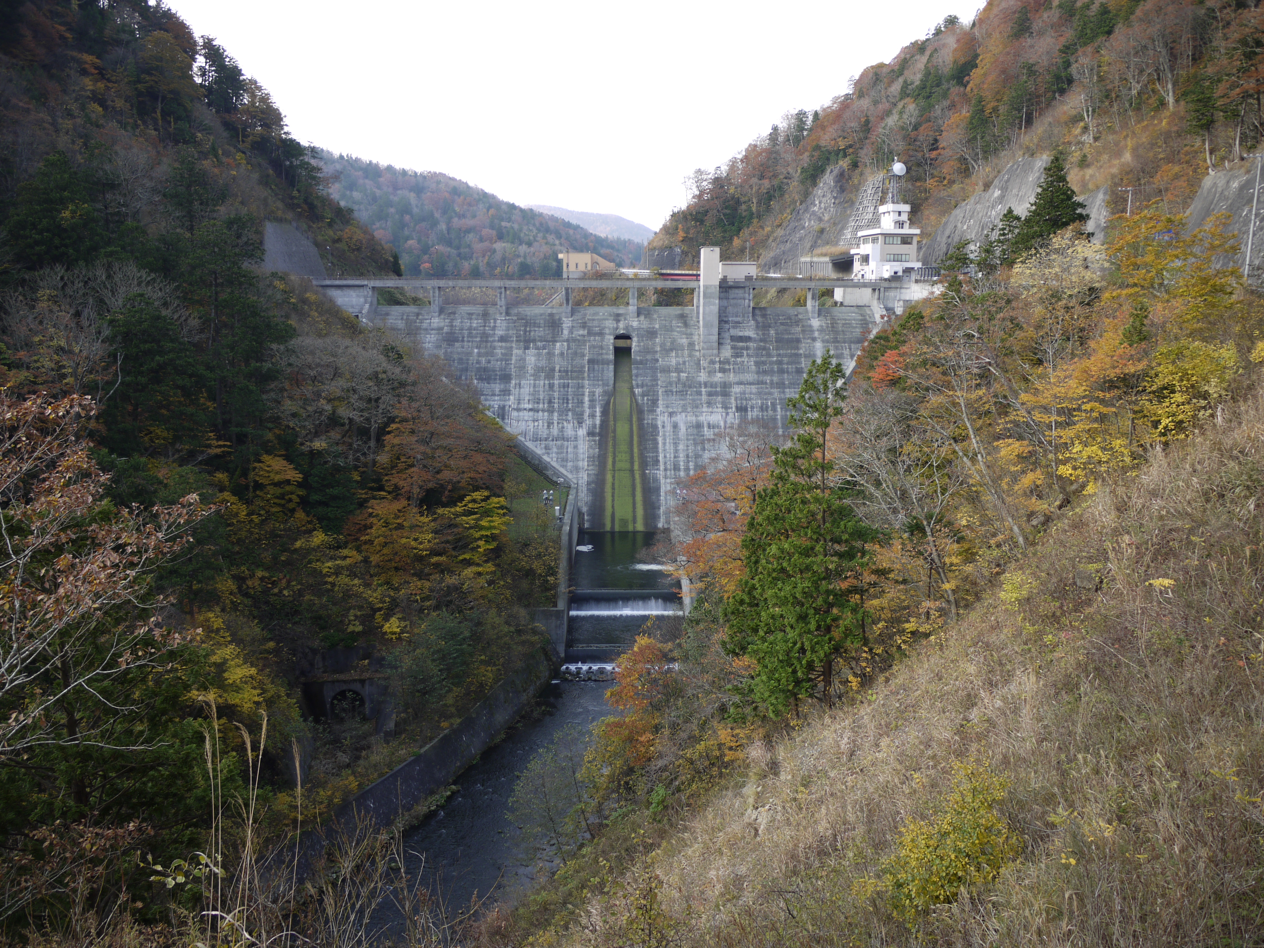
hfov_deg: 63.4
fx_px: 1022
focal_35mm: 28
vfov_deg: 49.7
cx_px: 632
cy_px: 474
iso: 100
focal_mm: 14
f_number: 3.5
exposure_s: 1/80
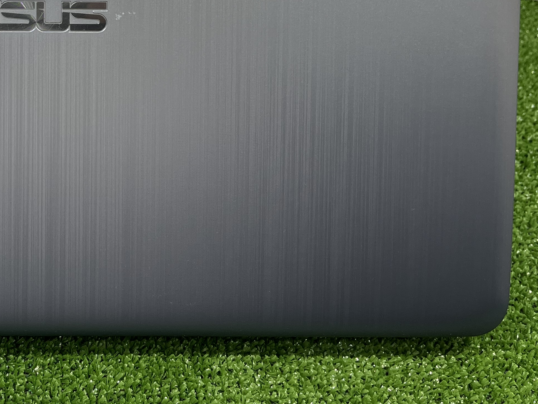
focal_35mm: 54
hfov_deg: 33.2
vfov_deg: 25.8
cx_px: 28
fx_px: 839
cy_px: 13
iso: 50
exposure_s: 1/100
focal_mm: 5.1
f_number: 1.6
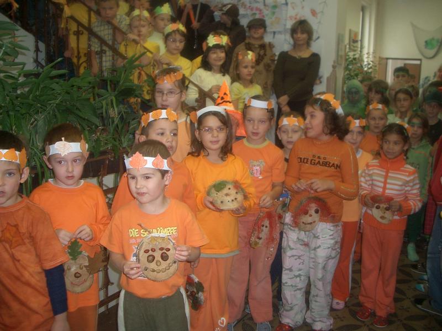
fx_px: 447
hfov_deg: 52.6
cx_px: 221
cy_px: 166
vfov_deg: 40.7
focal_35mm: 35
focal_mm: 5.8
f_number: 2.6
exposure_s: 1/40
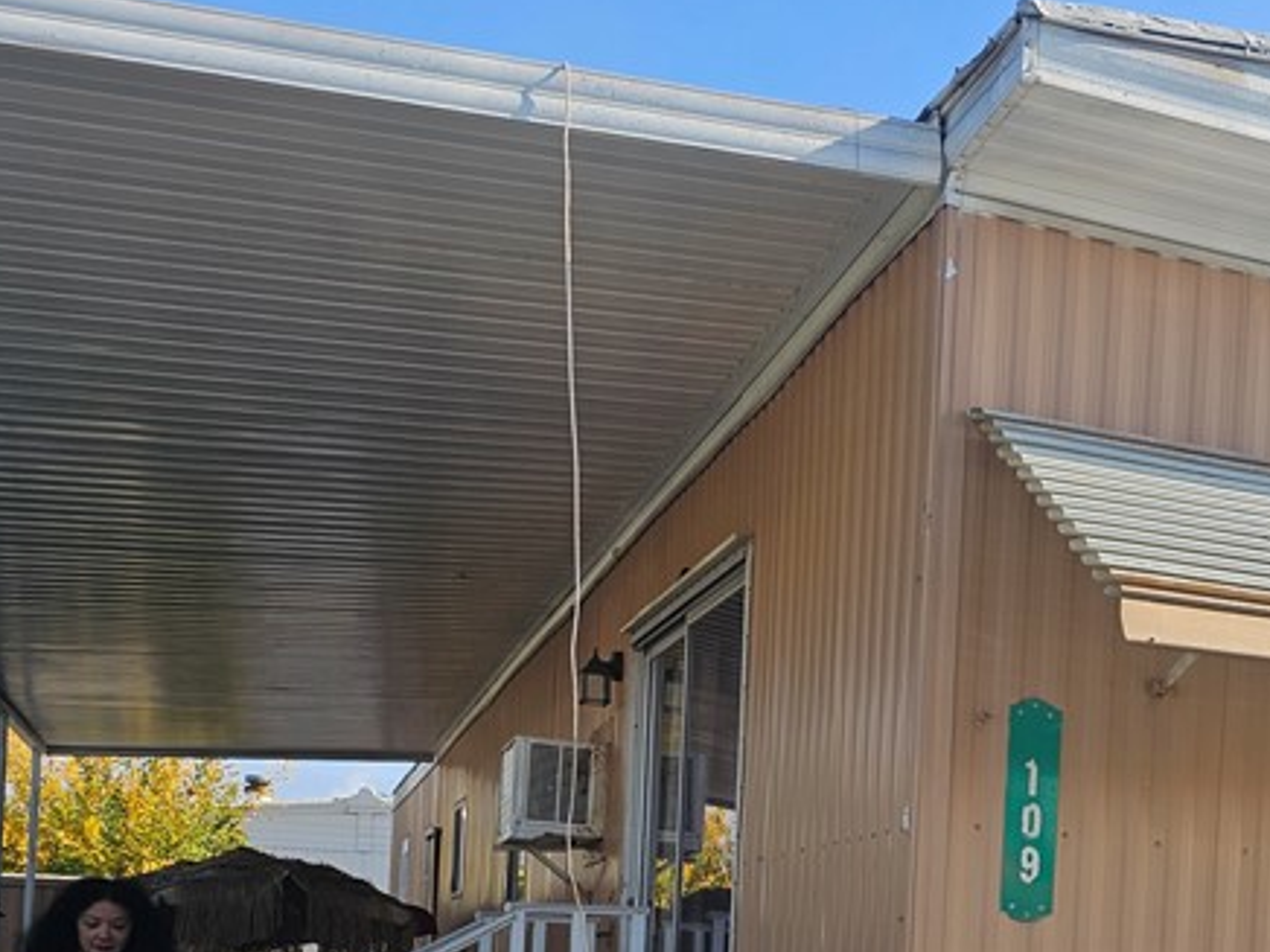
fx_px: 1981
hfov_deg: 33.6
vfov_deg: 25.5
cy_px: 984
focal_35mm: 54
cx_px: 1151
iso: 12
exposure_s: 1/585
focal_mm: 6.3
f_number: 1.7
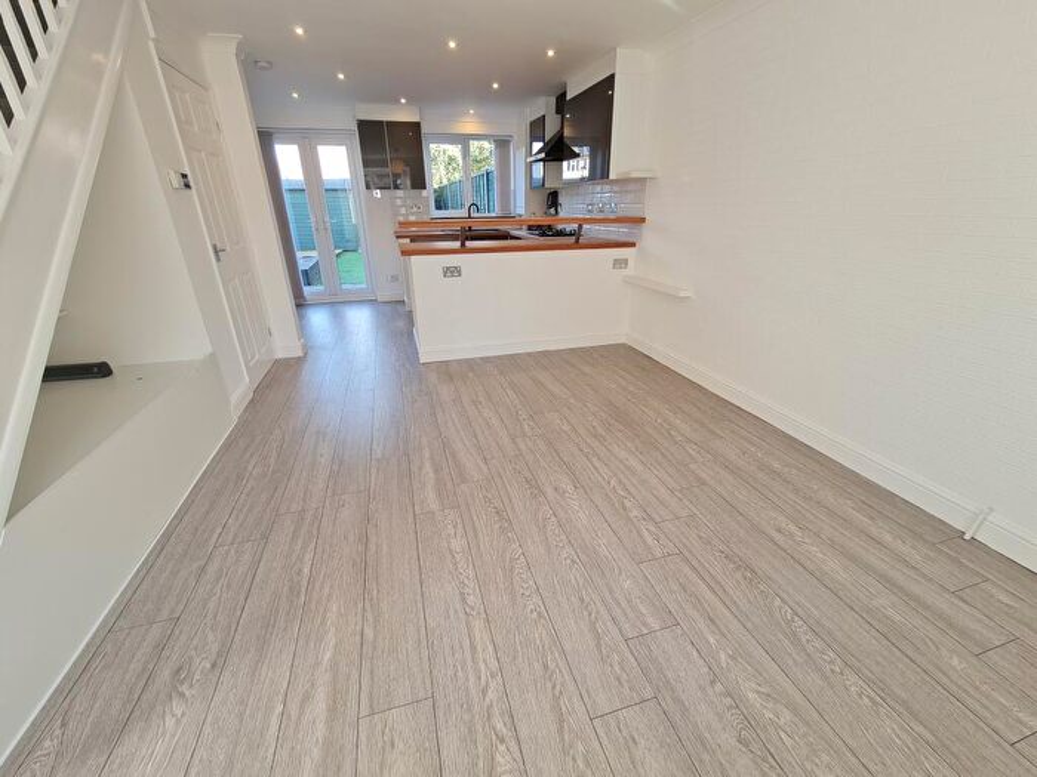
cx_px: 518
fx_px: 389
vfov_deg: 89.9
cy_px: 388
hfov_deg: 106.2
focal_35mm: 13
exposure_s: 1/100
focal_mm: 2.2
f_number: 2.2
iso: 125
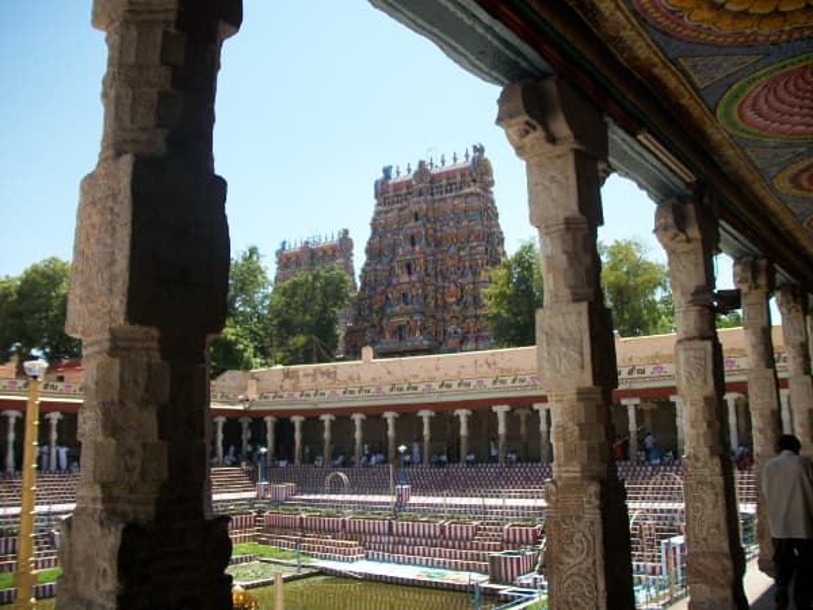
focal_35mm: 32
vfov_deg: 44.2
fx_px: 752
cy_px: 305
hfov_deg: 56.8
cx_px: 406
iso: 80
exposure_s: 1/800
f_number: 2.9
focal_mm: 5.7
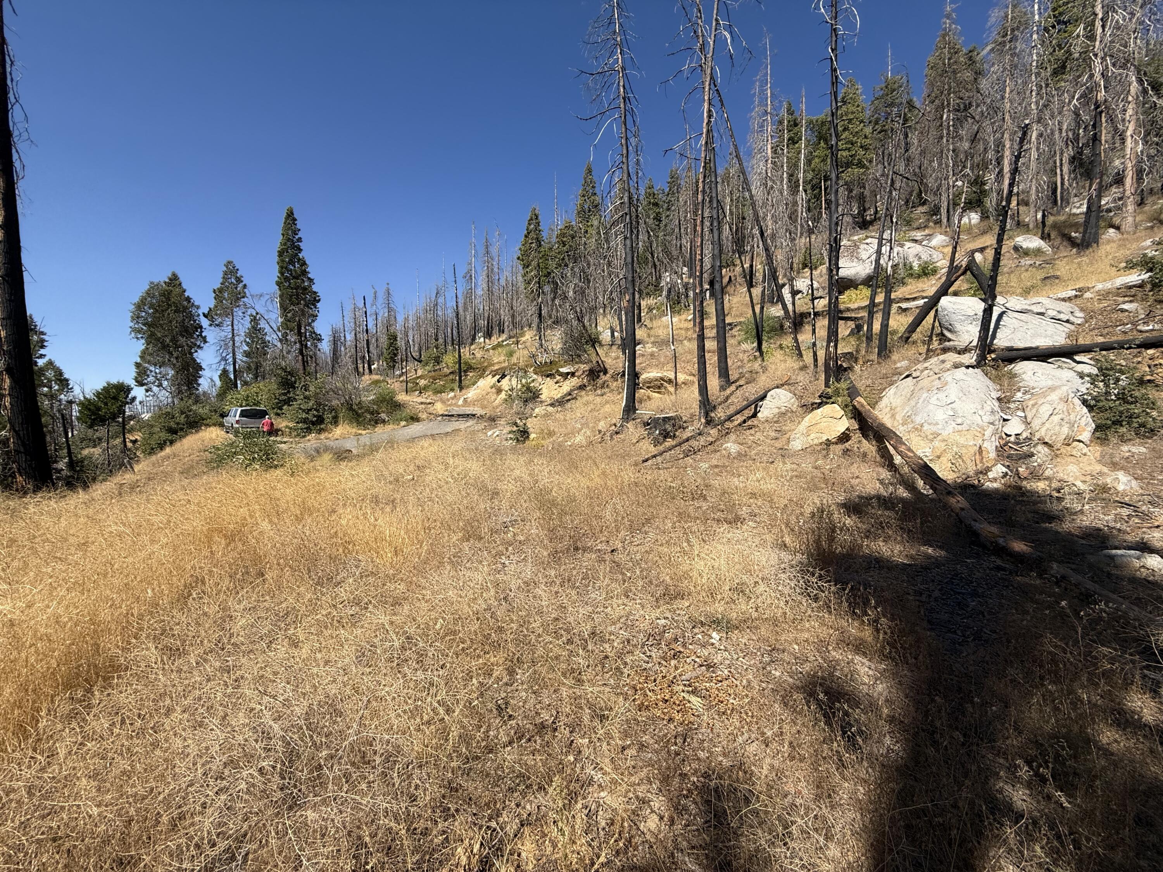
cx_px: 582
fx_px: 470
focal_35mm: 14
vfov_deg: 85.7
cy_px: 436
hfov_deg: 102.1
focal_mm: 2.22
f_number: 2.2
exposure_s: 1/2024
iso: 50
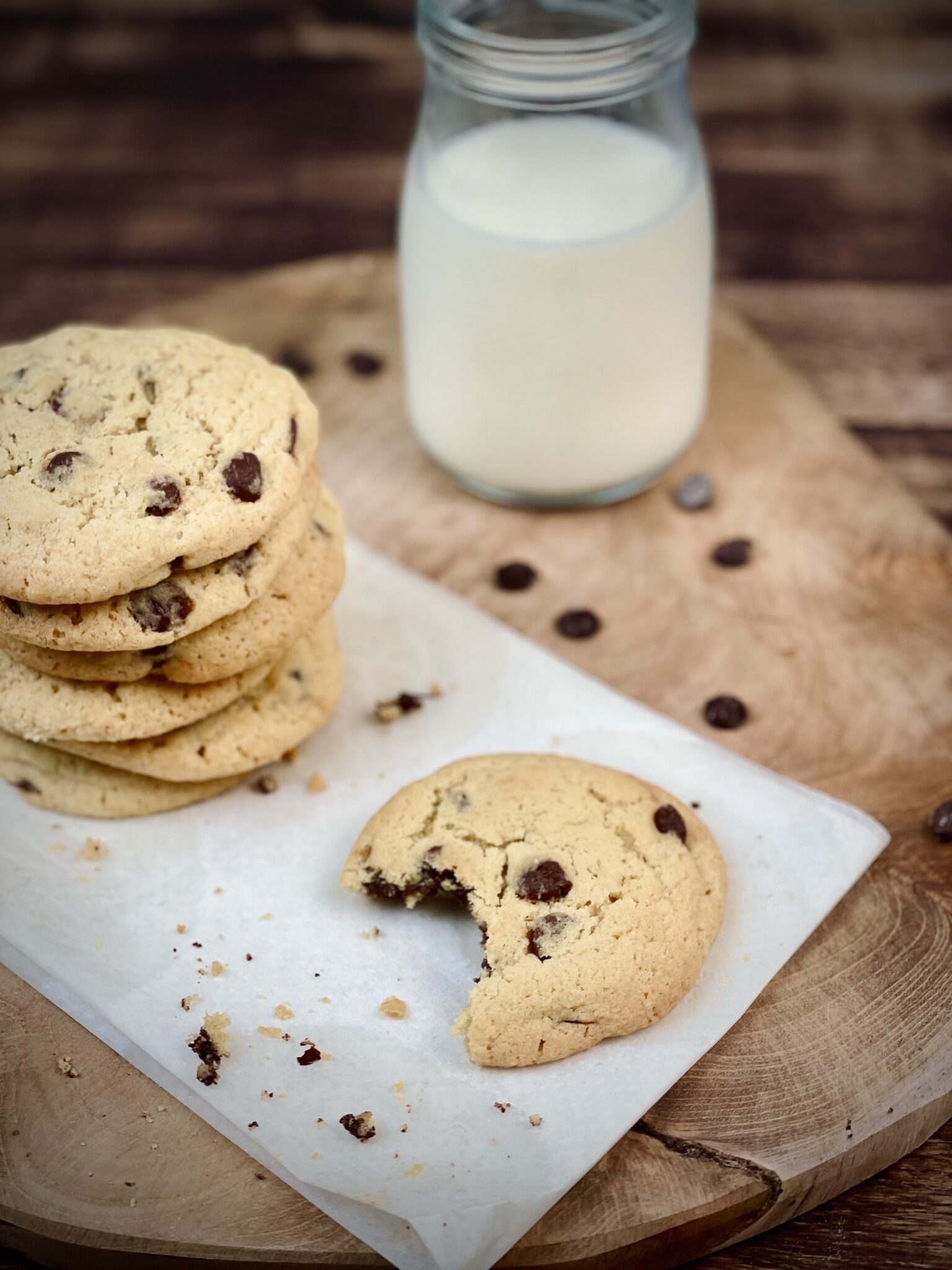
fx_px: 1907
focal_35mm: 52
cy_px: 635
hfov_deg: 28.0
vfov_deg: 36.8
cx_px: 476
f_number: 2
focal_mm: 6
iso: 25
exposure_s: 1/142
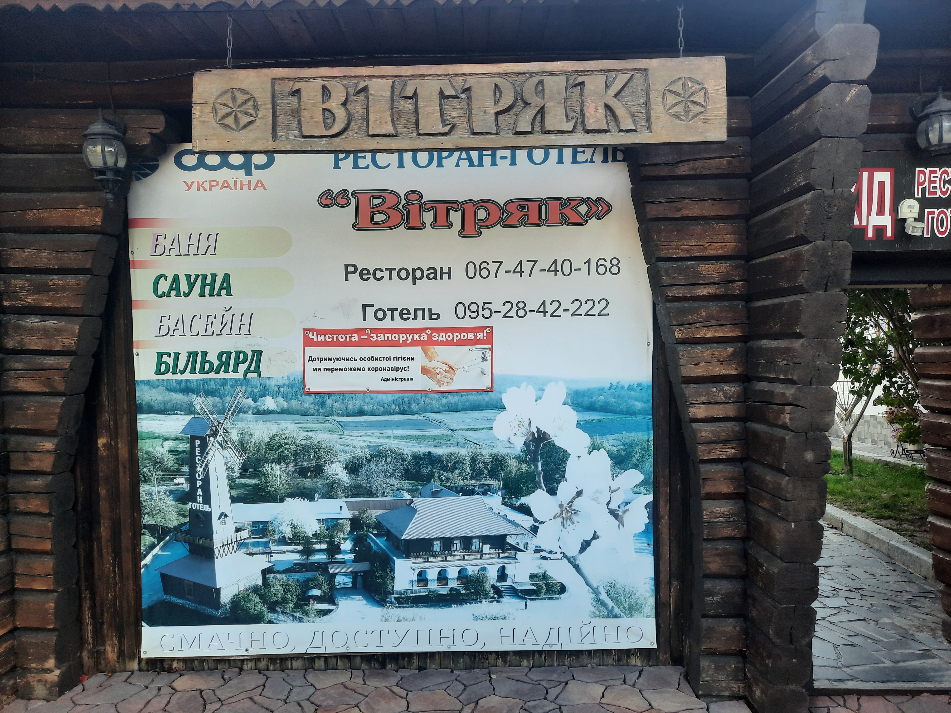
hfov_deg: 69.4
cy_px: 356
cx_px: 476
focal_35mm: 25
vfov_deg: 54.9
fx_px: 687
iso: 32
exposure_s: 1/101
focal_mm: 4.6
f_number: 2
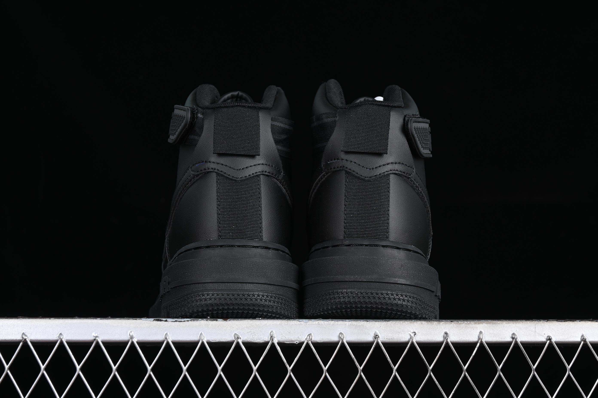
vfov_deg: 18.2
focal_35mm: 75
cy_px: 199
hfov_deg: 27.0
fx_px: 1246
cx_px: 299
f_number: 6.3
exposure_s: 1/60
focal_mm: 50
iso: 160
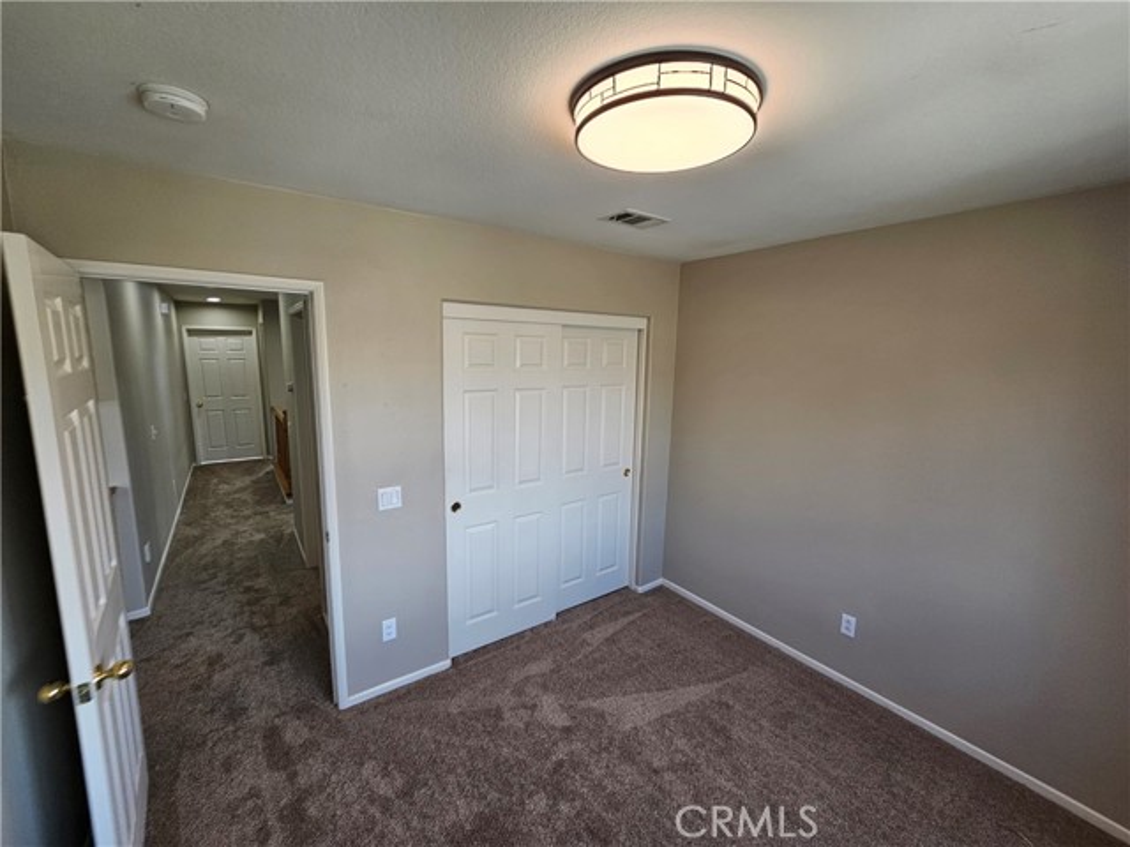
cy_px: 424
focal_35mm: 13
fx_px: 424
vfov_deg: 89.9
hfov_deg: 106.2
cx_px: 565
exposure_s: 1/60
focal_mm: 2.2
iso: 50
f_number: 2.2
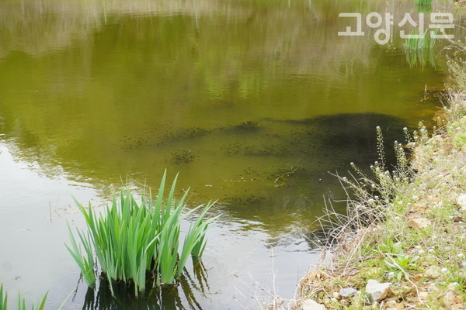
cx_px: 233
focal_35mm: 52
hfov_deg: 37.9
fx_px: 680
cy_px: 155
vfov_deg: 25.8
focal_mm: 35
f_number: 7.1
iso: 100
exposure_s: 1/80
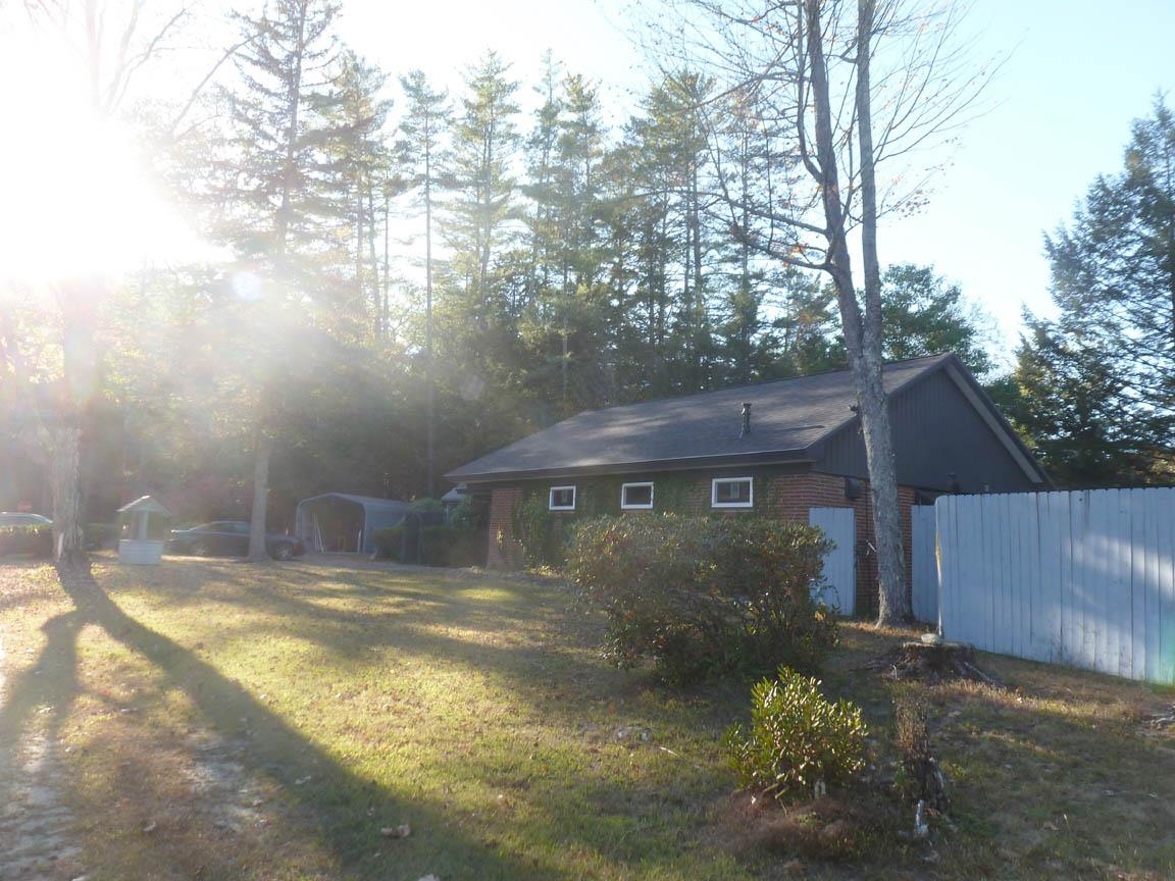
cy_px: 440
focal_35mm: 24
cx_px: 588
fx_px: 815
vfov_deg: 56.8
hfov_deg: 71.6
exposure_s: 1/125
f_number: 4
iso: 100
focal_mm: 4.3
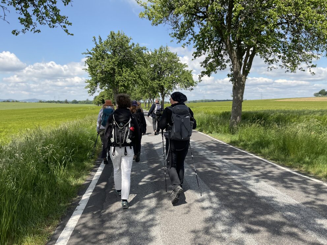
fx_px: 274
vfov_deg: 48.2
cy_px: 122
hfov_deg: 61.7
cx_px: 164
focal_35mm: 29
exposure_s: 1/1279
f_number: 1.8
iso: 16
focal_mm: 3
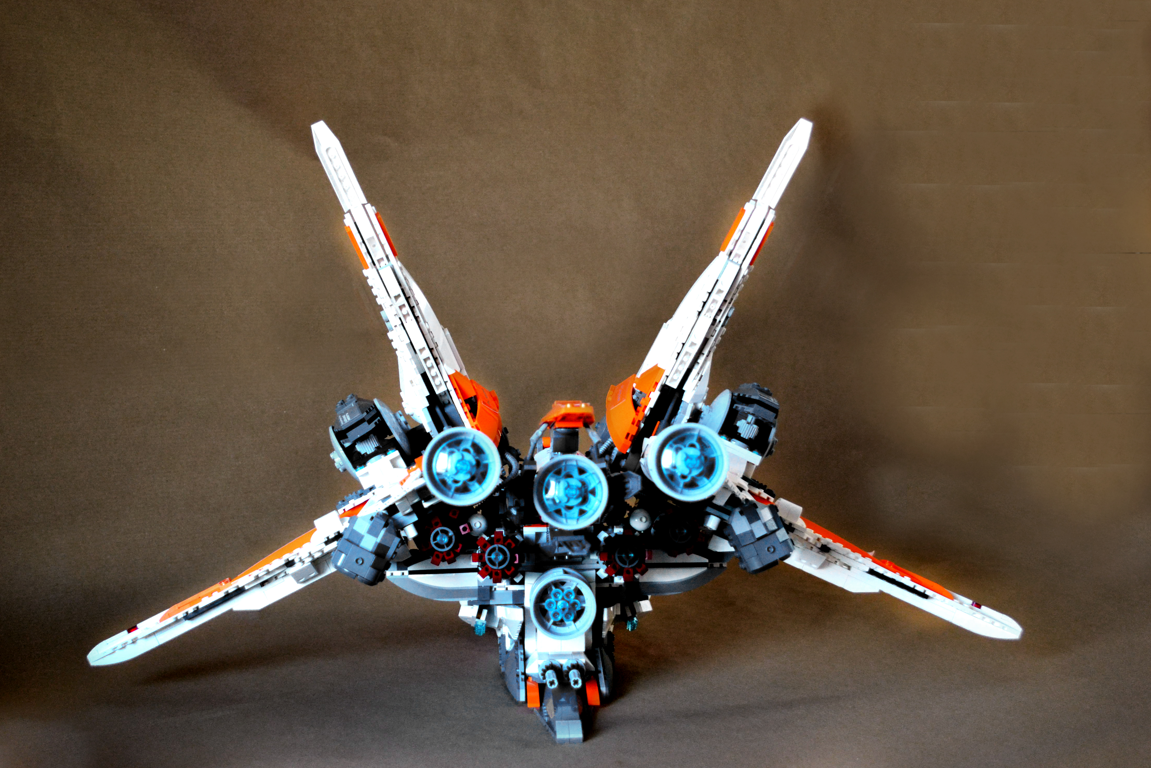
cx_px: 554
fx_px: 1694
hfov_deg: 37.5
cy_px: 369
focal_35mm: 53
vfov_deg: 25.5
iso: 1250
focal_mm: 34
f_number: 5
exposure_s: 1/60
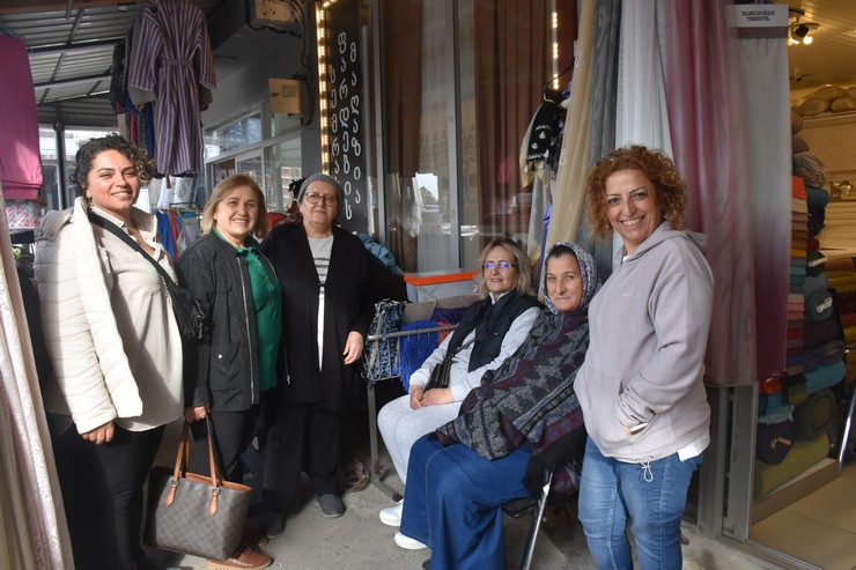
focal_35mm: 27
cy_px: 285
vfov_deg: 47.9
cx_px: 428
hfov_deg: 67.4
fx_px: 642
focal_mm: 18
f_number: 8
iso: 800
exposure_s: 1/250
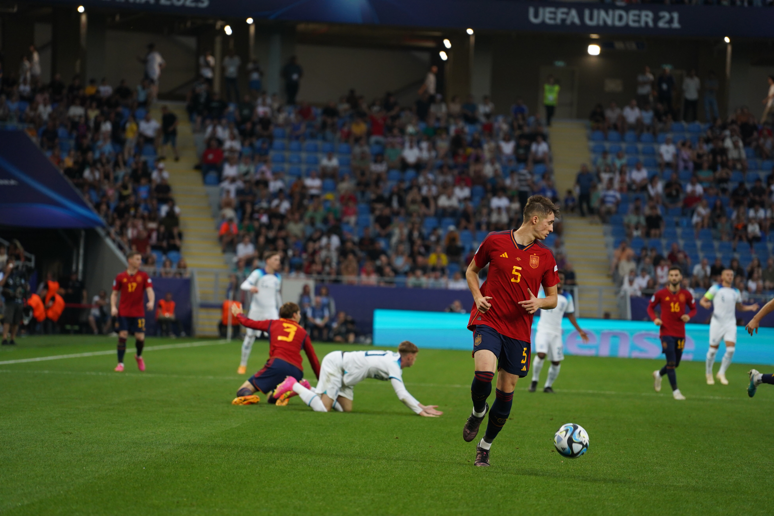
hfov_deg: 10.3
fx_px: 4300
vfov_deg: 6.9
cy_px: 258
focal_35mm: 200
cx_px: 387
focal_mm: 200
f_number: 4
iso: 2000
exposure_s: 1/1000
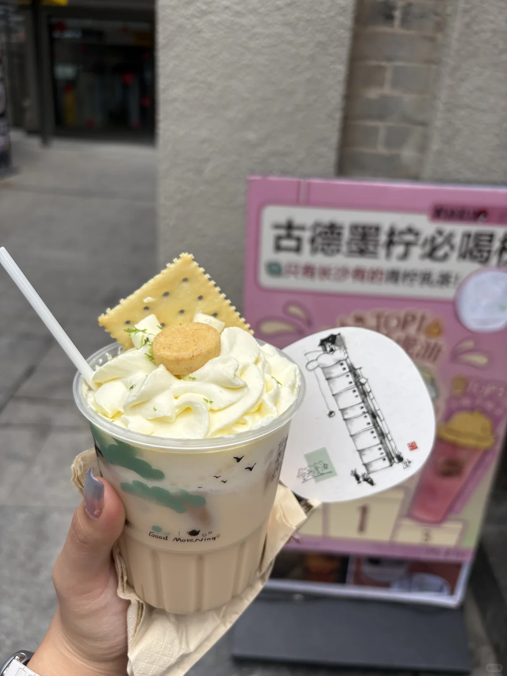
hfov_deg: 53.1
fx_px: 508
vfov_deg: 67.3
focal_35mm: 26
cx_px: 254
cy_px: 338
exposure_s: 1/3125
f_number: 1.6
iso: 50
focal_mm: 5.96
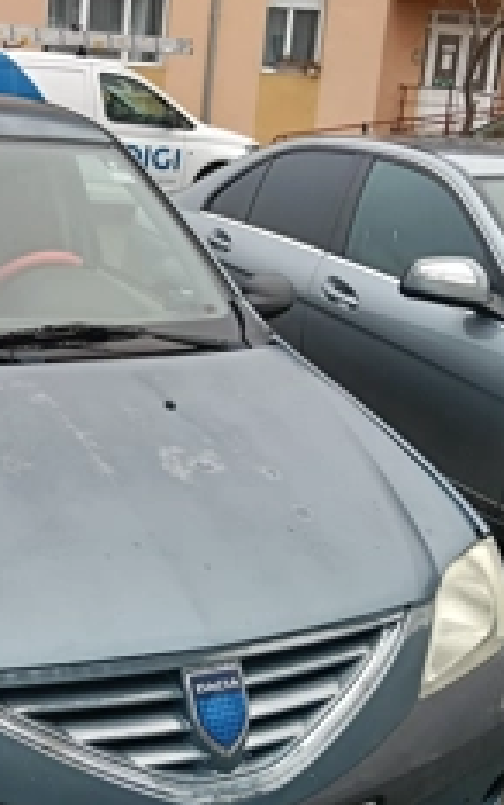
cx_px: 24
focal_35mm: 49
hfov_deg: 25.3
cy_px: 387
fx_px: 1075
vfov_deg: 41.0
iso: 64
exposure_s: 1/33.3
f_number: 1.8
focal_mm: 3.98
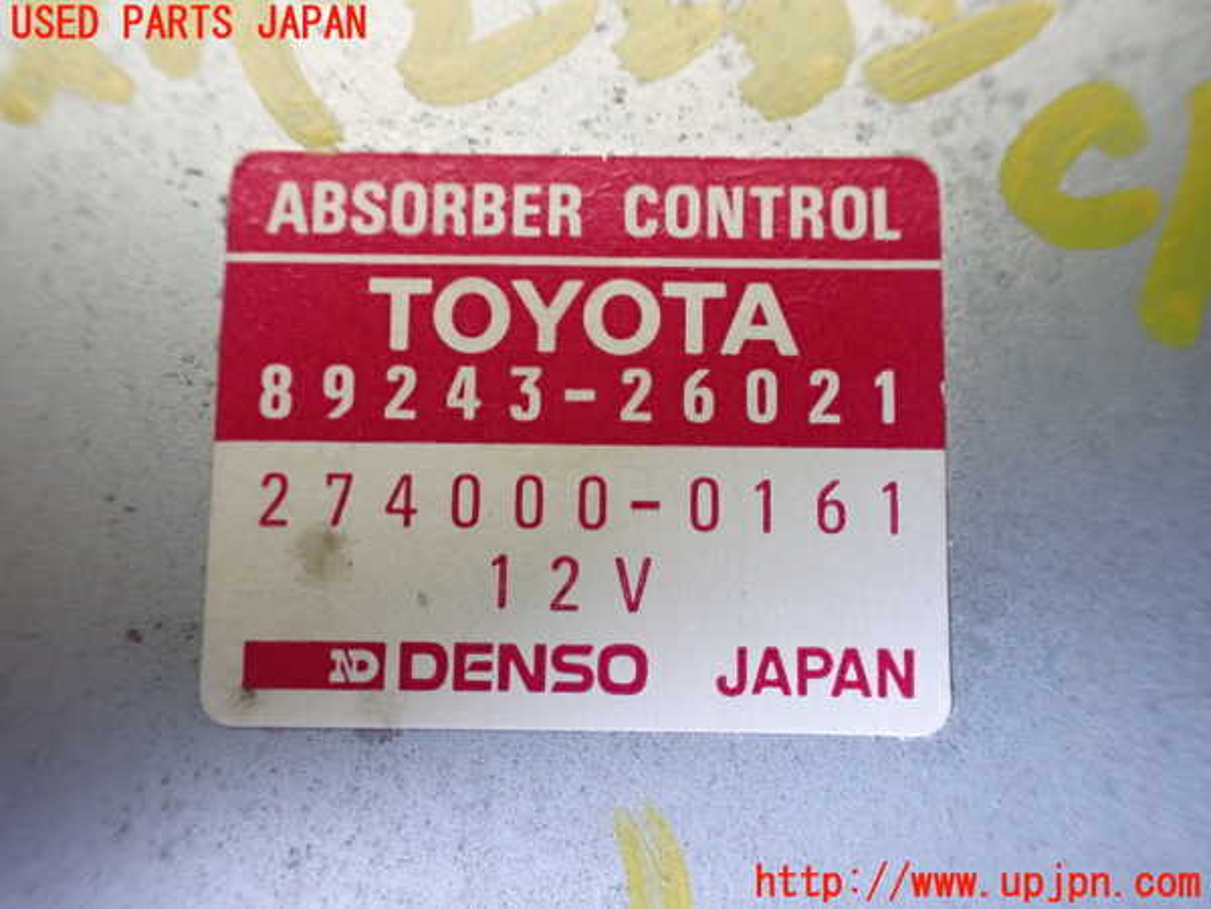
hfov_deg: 60.0
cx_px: 606
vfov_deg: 46.8
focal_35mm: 30
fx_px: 1050
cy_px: 454
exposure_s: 1/30
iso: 800
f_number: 2.3
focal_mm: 5.4
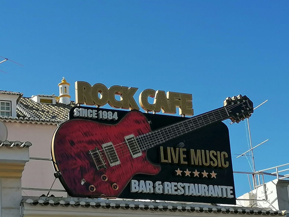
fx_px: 843
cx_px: 144
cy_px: 108
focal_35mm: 101
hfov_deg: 19.4
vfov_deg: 14.6
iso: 50
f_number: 1.8
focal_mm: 4.75
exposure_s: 1/1543
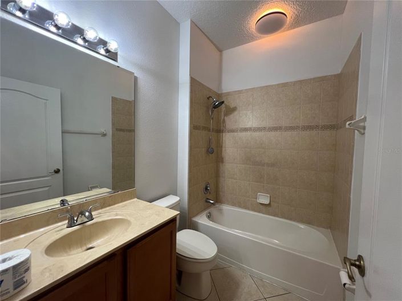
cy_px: 150
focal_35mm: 13
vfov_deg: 89.9
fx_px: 151
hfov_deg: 106.2
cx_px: 201
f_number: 1.8
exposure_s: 1/120
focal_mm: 1.57
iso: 160
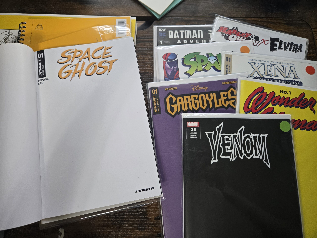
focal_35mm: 23
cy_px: 119
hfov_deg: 73.9
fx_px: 211
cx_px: 158
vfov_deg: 58.9
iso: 250
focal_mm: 5.4
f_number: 1.8
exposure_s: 1/120
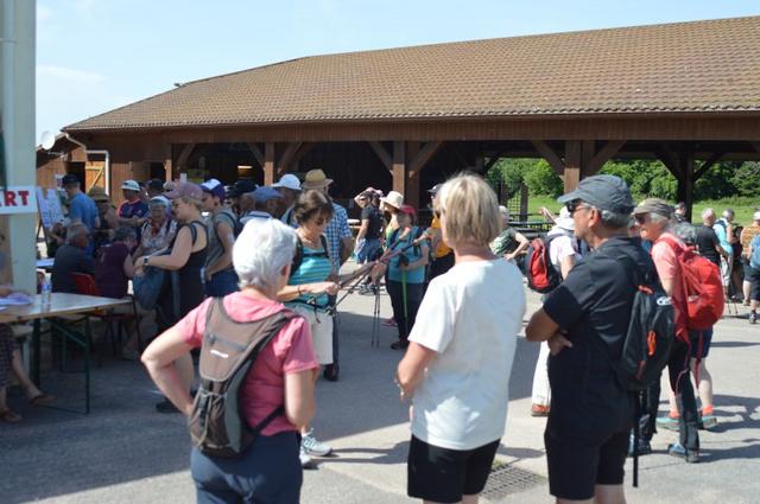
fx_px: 886
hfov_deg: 46.5
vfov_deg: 31.8
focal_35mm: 42
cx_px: 380
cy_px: 252
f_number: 6.3
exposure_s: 1/320
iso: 100
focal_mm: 28
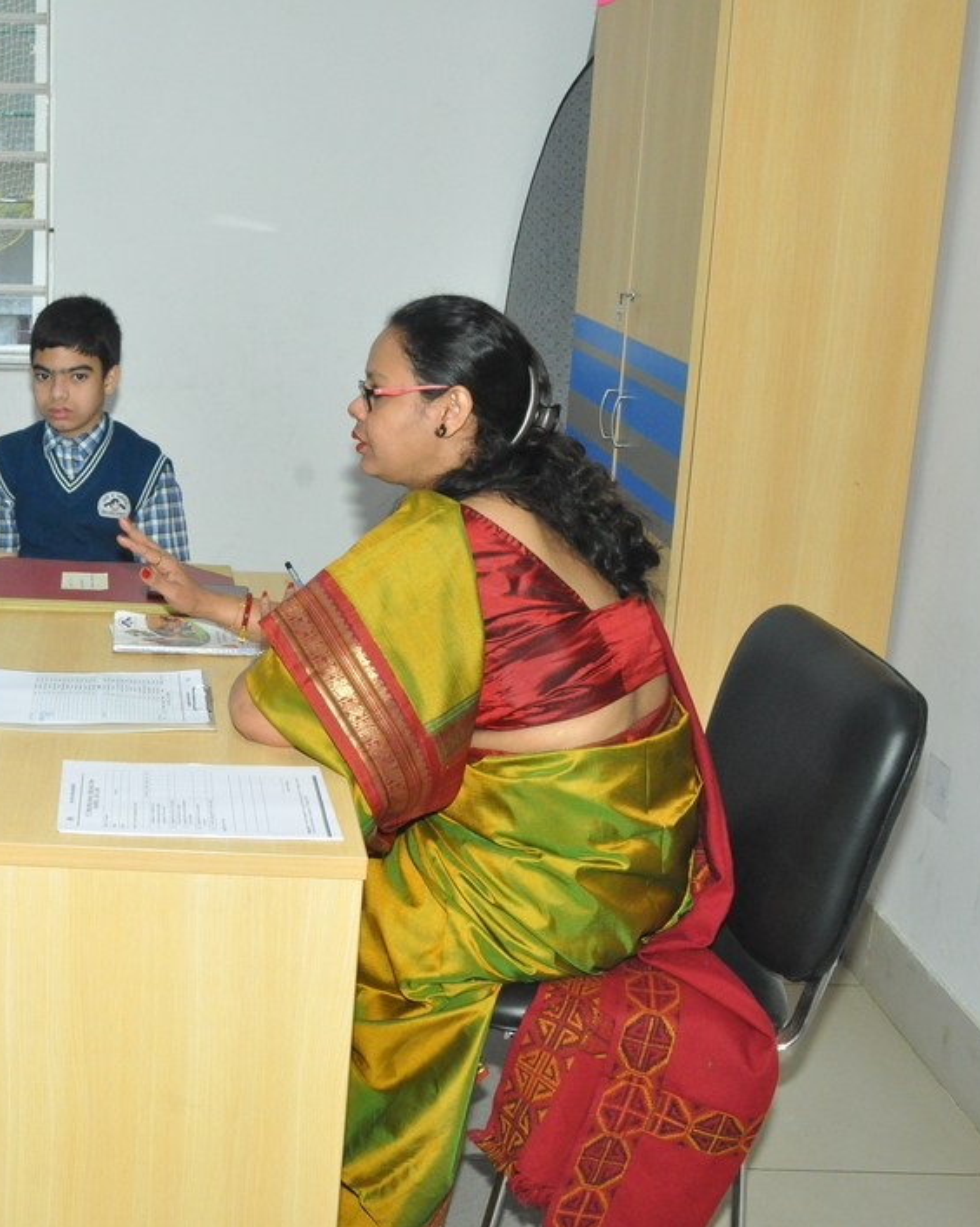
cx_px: 73
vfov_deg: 39.6
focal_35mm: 47
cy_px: 615
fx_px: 1705
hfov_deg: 30.5
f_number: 11
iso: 1600
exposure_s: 1/100
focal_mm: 22
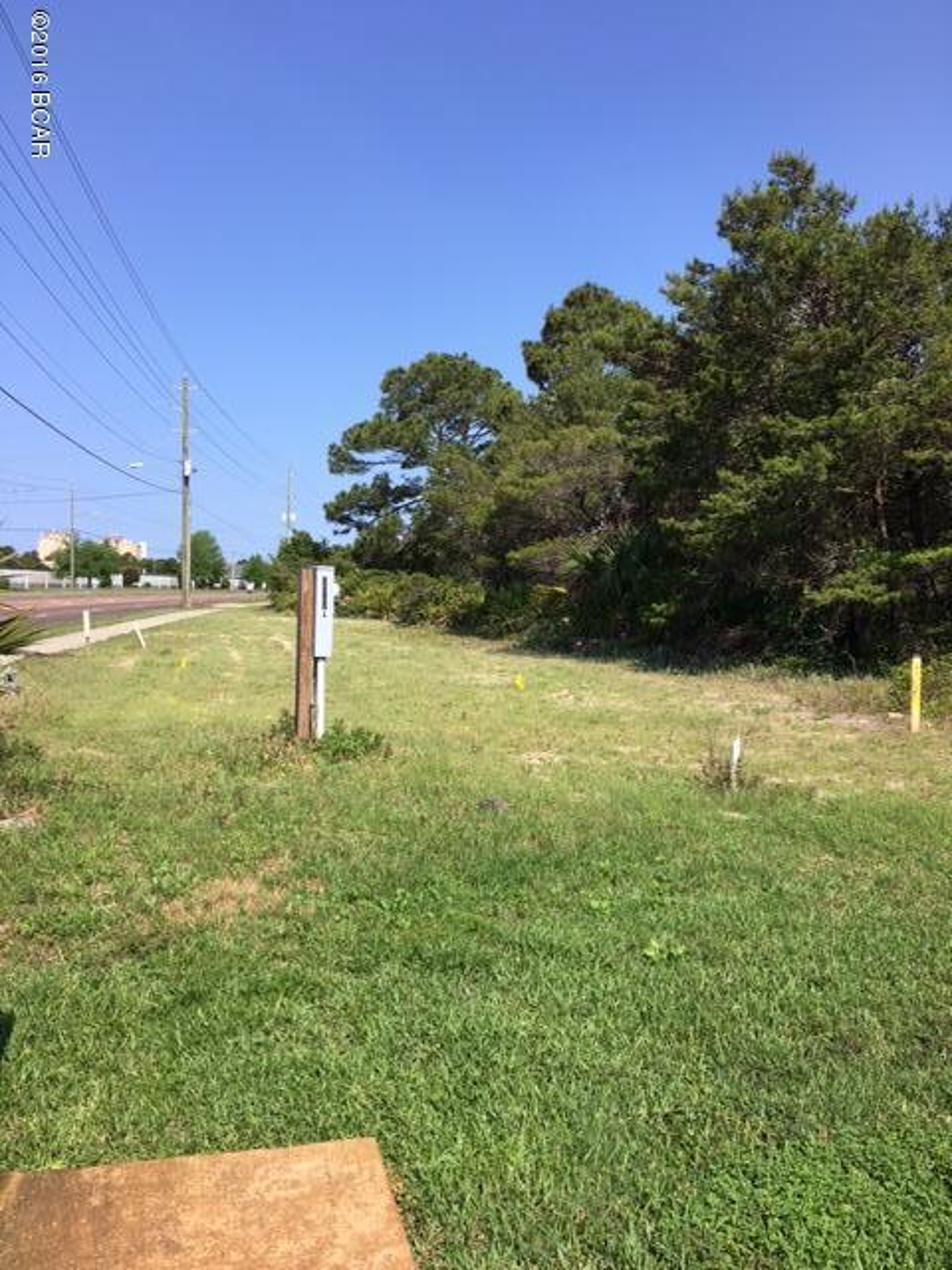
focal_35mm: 29
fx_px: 1063
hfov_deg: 48.2
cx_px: 476
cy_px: 635
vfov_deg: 61.7
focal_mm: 4.15
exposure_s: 1/1148
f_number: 2.2
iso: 25
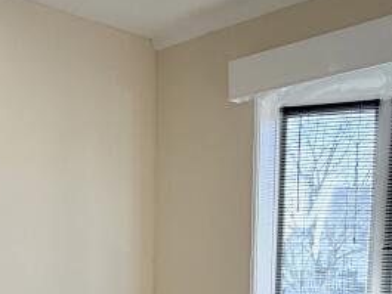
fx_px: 612
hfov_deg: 35.0
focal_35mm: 54
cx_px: 118
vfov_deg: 25.2
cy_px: 322
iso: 50
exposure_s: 1/100
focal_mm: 2.22
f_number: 2.2
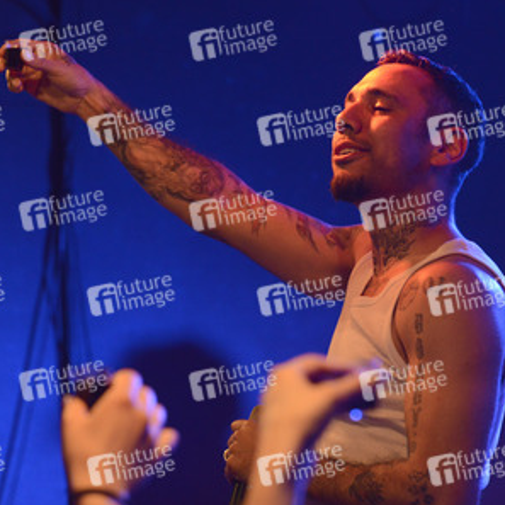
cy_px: 253
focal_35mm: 111
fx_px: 1832
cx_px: 256
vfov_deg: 15.7
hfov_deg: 15.7
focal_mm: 86
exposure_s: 1/250
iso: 4000
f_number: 3.5
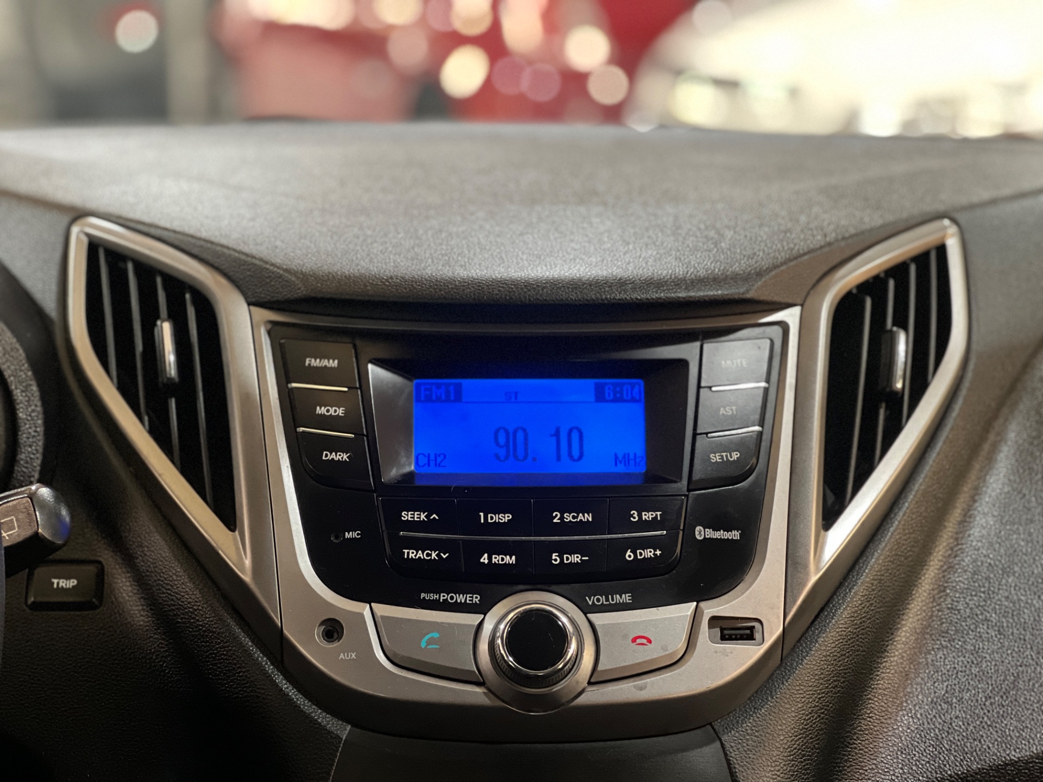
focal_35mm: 77
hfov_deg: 25.3
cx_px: 522
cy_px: 391
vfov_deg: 19.1
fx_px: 2320
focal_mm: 9
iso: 400
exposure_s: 1/17
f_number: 2.8
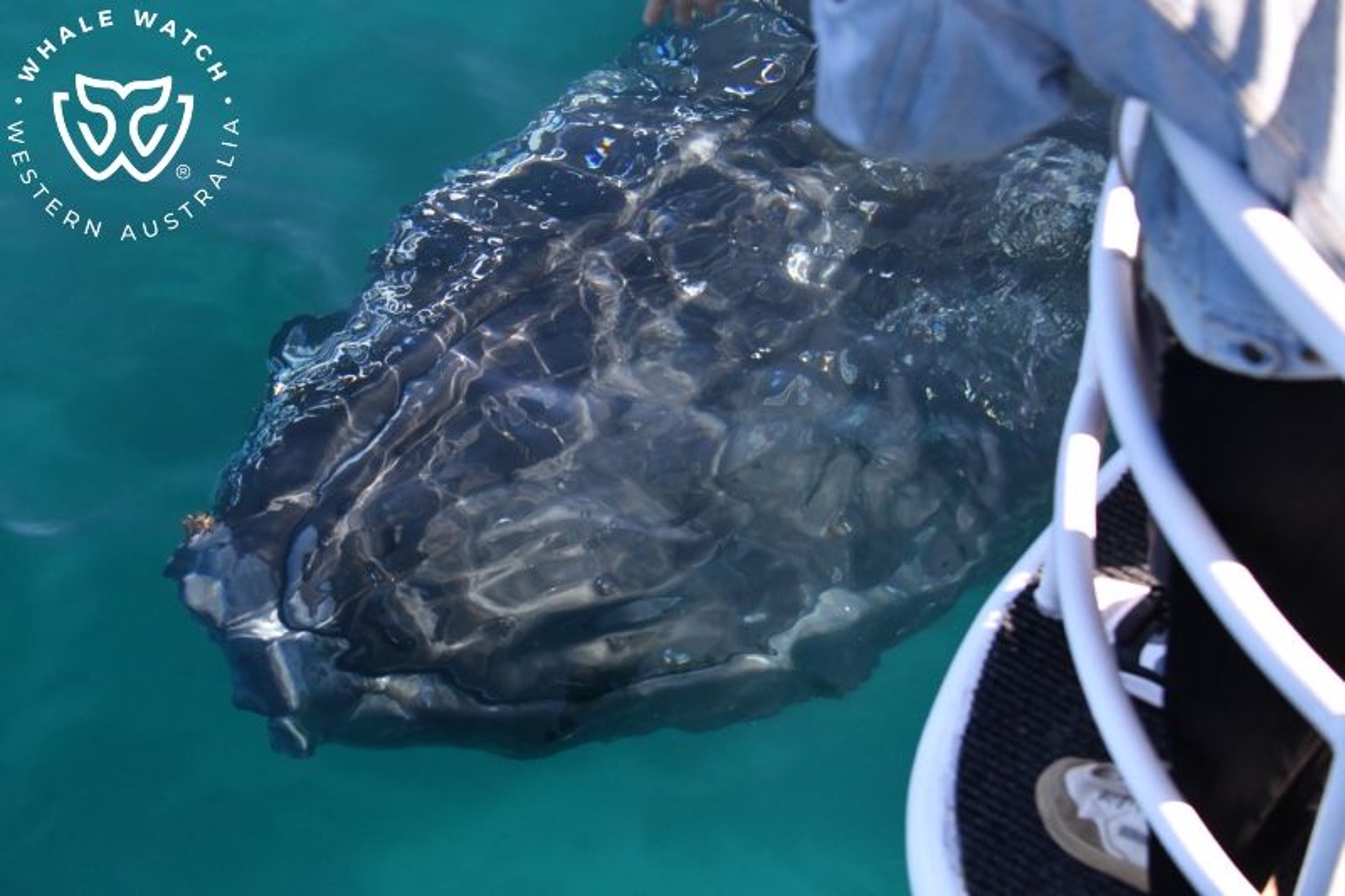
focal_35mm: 60
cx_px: 672
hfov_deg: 33.4
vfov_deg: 22.6
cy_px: 448
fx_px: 2241
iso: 5000
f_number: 6.3
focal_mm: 60
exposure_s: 1/8000
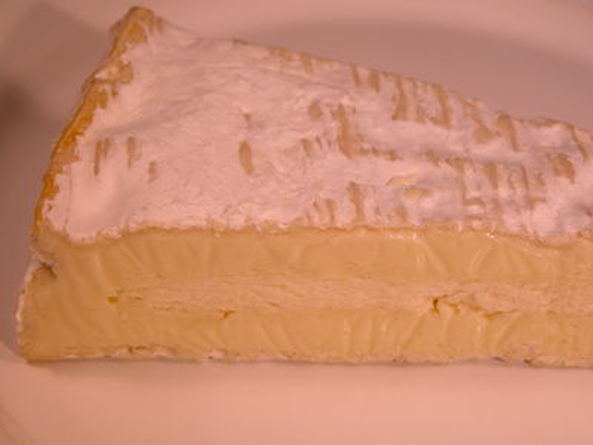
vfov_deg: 17.8
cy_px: 222
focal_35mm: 83
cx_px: 296
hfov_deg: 23.6
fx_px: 1422
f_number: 3.5
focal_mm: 21
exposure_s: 1/87.7
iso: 100
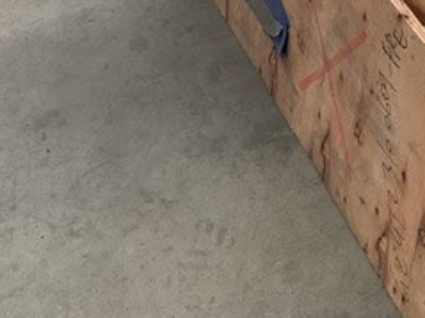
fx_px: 1019
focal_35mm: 83
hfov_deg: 22.5
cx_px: 445
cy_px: -14
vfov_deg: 17.3
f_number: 2.4
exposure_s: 1/120
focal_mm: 3.3
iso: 100
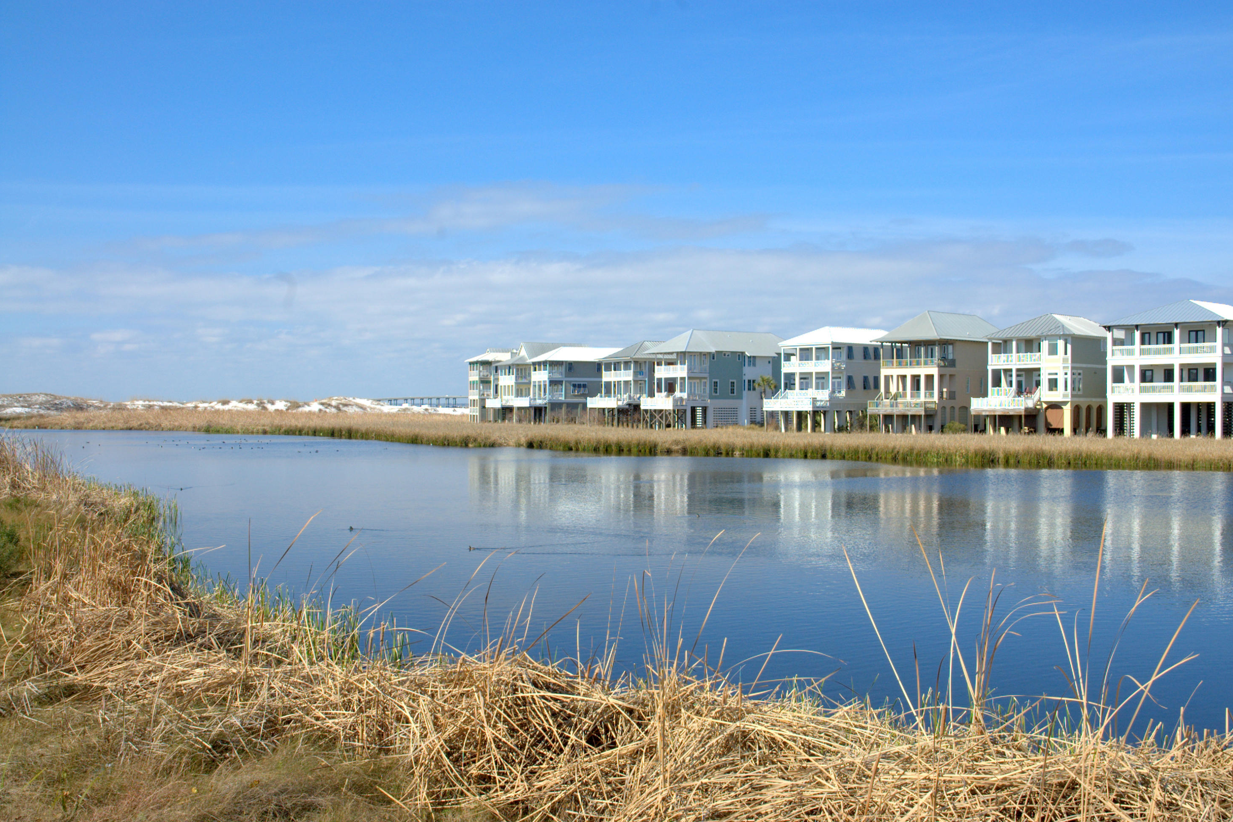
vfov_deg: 35.9
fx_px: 1267
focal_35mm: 37
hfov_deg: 51.9
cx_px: 633
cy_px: 407
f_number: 10
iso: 200
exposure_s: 1/400
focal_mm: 24
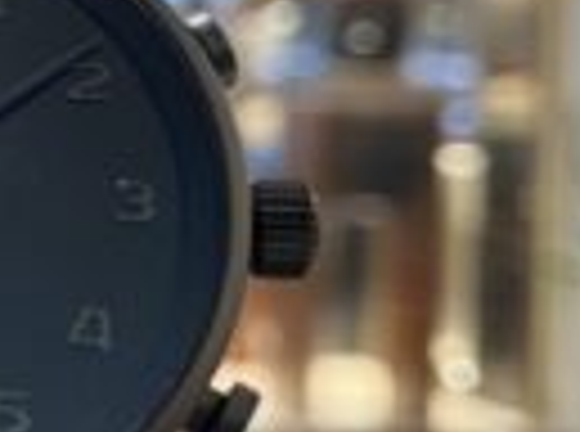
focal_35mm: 93
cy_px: 148
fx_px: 1554
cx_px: -196
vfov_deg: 15.8
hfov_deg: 19.4
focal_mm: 3.99
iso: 64
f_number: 1.8
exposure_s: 1/50
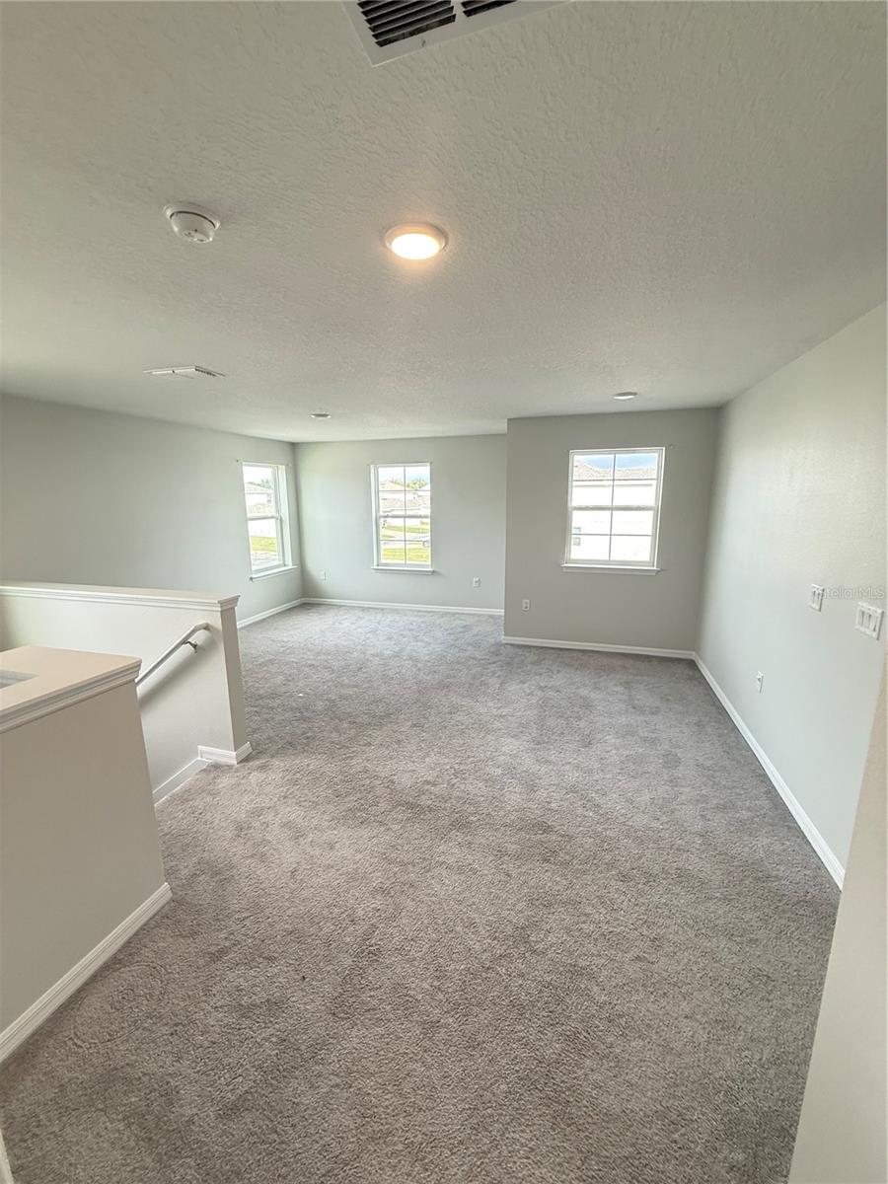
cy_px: 592
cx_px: 444
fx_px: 479
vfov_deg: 102.1
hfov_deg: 85.7
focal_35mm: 14
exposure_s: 1/120
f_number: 2.2
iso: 200
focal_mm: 2.22
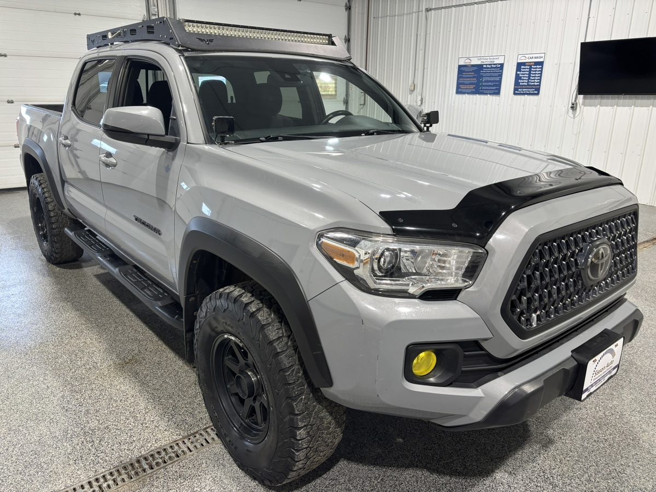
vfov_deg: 53.1
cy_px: 246
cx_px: 328
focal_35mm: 26
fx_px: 493
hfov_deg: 67.3
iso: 100
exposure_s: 1/60
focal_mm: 5.96
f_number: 1.6
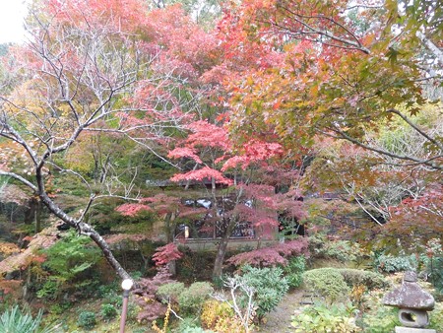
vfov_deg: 54.9
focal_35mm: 25
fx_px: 320
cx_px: 222
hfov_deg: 69.4
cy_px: 166
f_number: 3.4
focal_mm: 4.5
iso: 320
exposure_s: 1/30
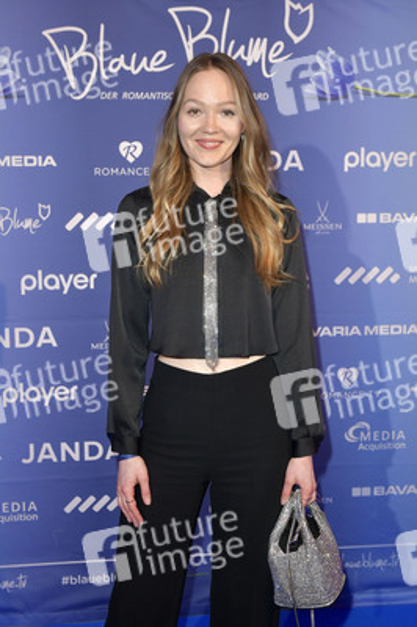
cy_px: 314
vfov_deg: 48.5
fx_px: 696
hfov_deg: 33.3
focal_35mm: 40
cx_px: 208
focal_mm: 40
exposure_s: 1/250
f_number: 5
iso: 1000
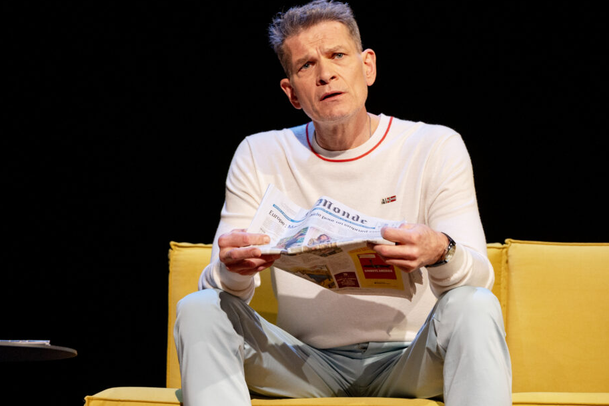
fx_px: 3130
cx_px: 285
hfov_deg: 11.1
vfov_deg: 7.4
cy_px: 197
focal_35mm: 185
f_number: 4
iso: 1600
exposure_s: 1/100
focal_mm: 165
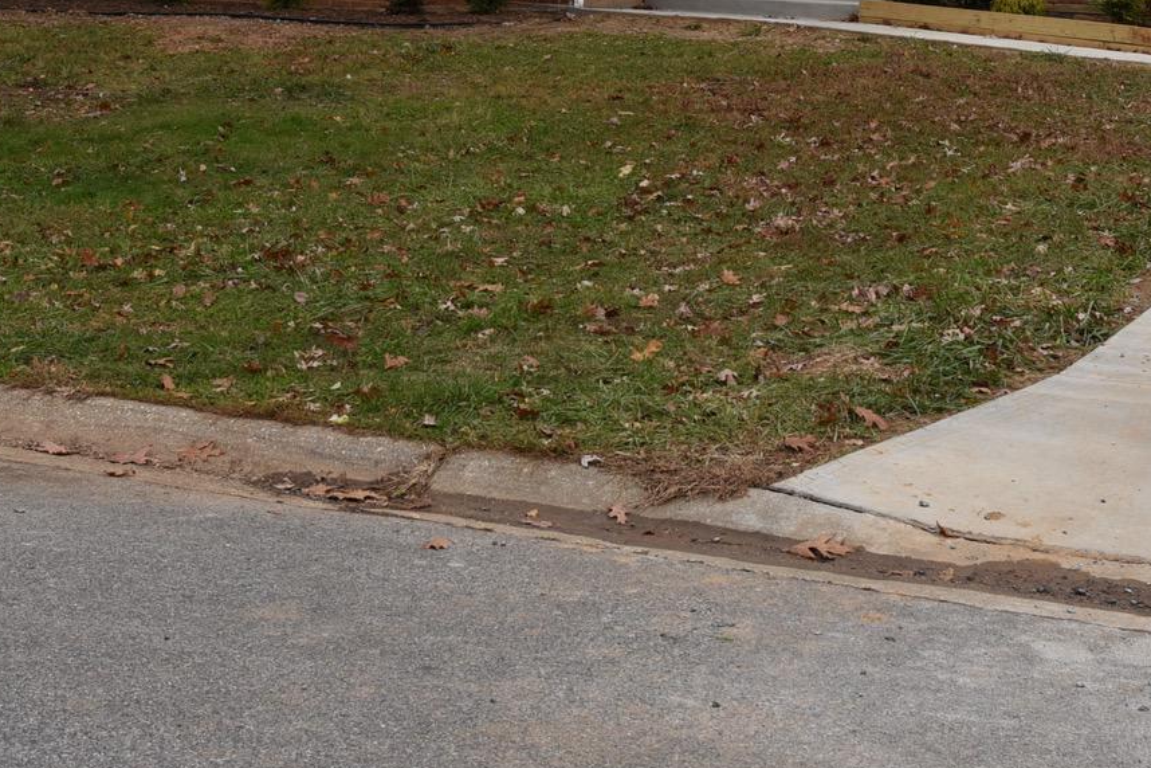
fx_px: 2366
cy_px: -60
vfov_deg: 17.8
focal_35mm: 74
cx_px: 732
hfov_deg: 27.2
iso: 100
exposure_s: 1/200
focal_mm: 31
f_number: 7.1
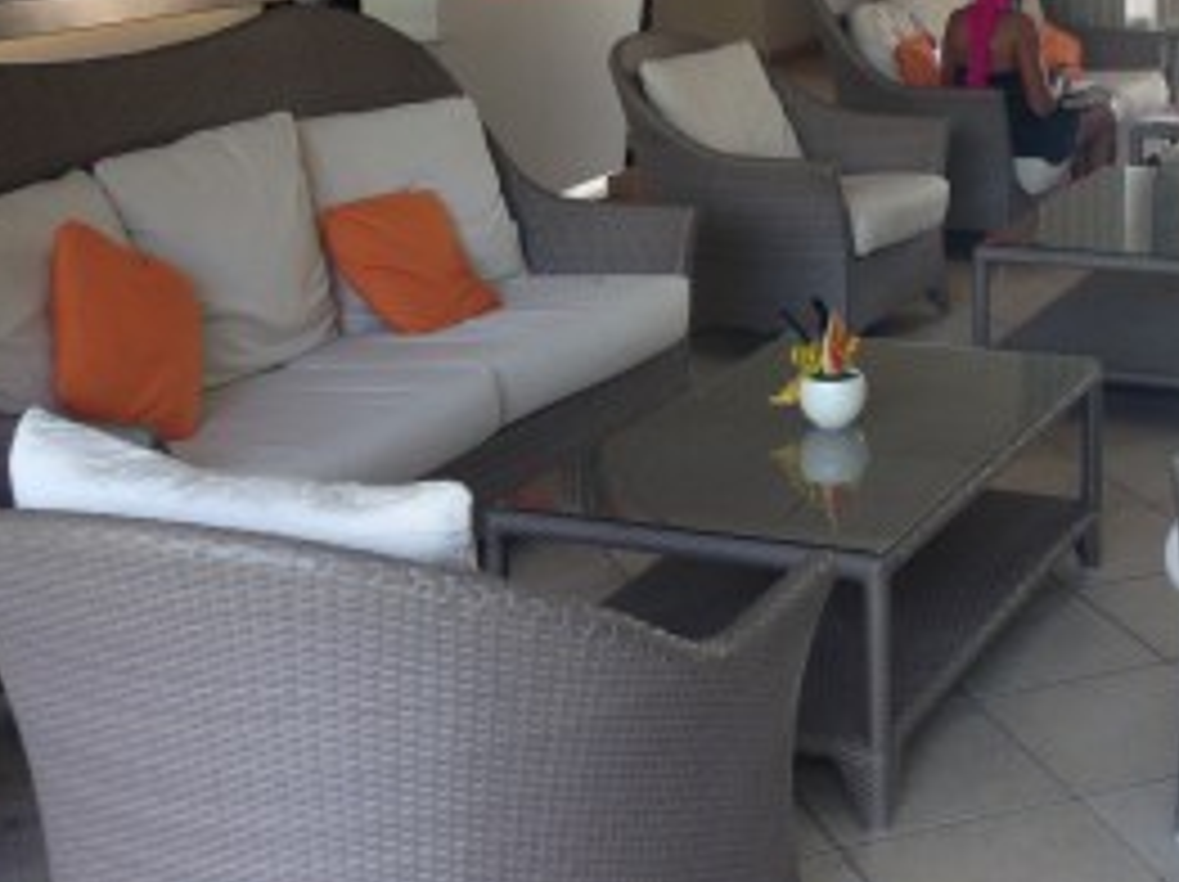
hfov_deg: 29.3
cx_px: 922
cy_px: 92
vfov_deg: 22.0
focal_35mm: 65
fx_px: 2212
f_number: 2.4
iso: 50
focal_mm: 4.12
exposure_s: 1/60
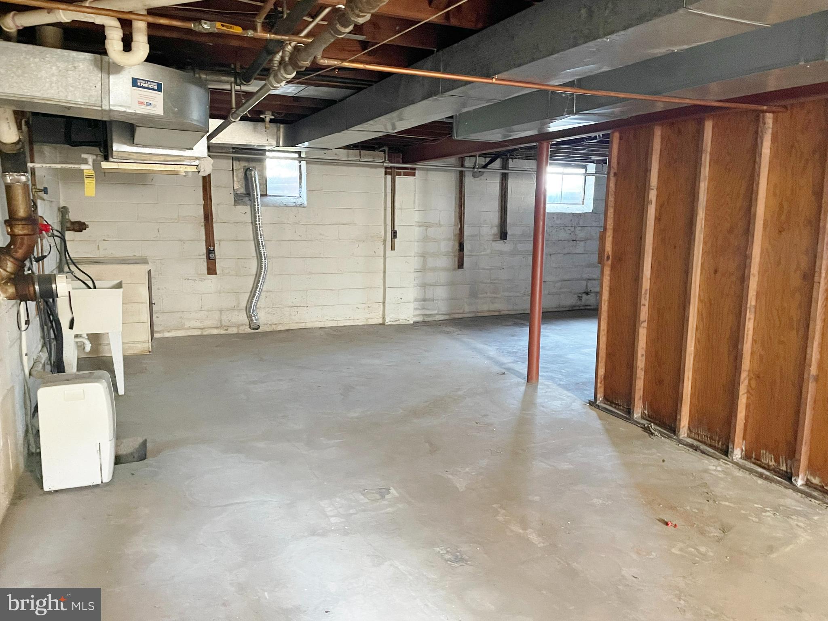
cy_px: 310
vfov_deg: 53.1
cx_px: 414
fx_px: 622
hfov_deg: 67.3
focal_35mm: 26
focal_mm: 4.2
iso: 800
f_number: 1.6
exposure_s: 1/30
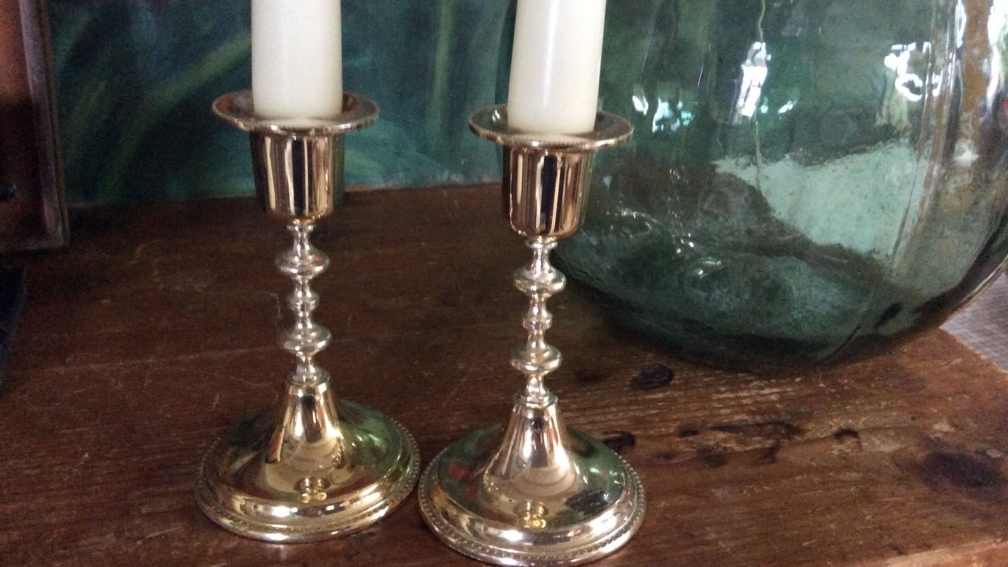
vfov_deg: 33.7
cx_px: 505
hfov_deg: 56.6
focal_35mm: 35
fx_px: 935
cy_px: 273
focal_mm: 3.3
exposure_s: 1/17
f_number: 2.4
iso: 400
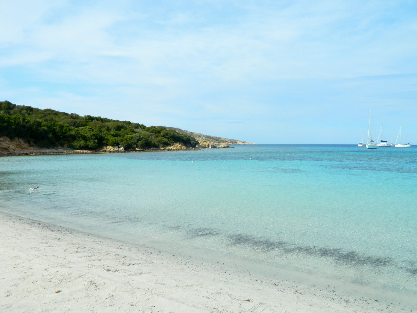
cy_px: 156
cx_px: 208
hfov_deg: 58.4
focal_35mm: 31
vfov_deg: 45.4
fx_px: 373
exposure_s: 1/200
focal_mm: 5.6
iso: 80
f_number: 9.1
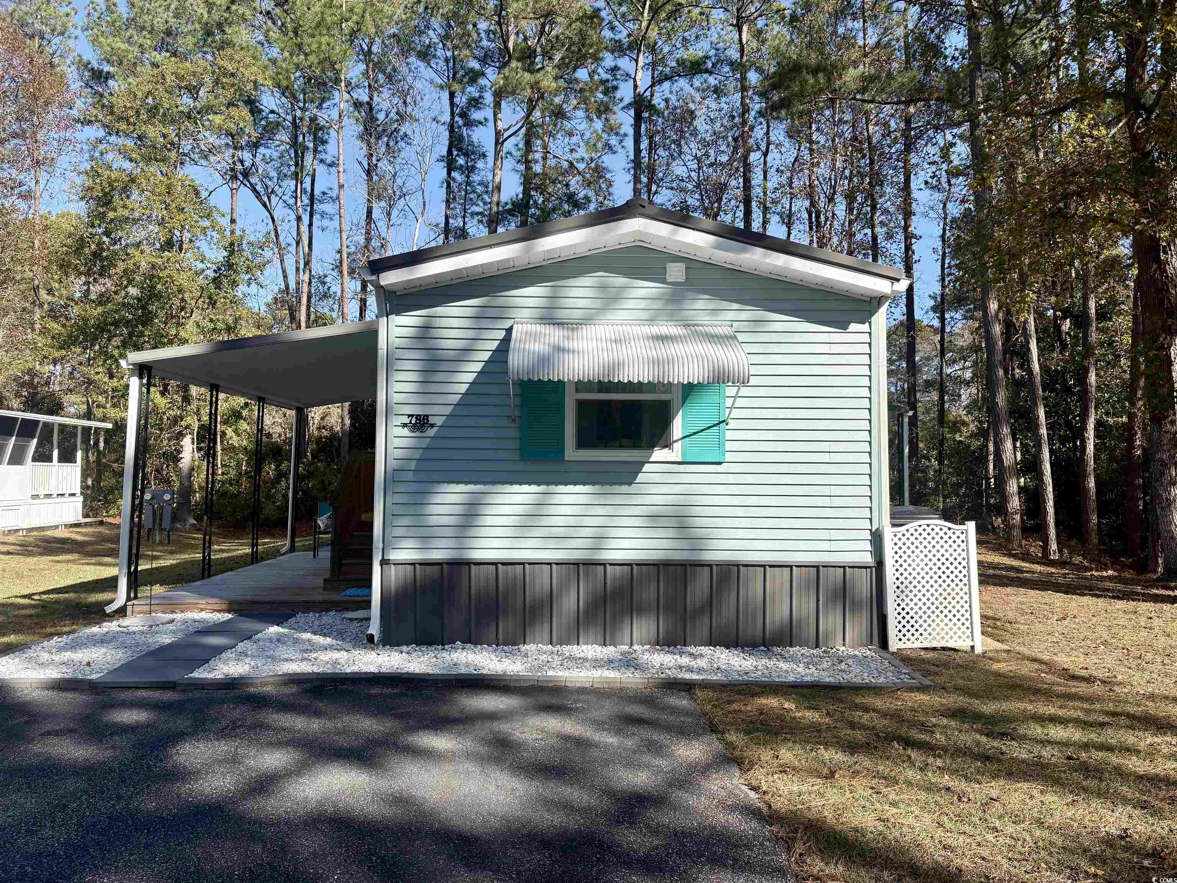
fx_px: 884
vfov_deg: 53.1
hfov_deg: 67.3
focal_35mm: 26
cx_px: 588
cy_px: 442
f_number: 1.6
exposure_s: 1/2075
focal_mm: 5.96
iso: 50
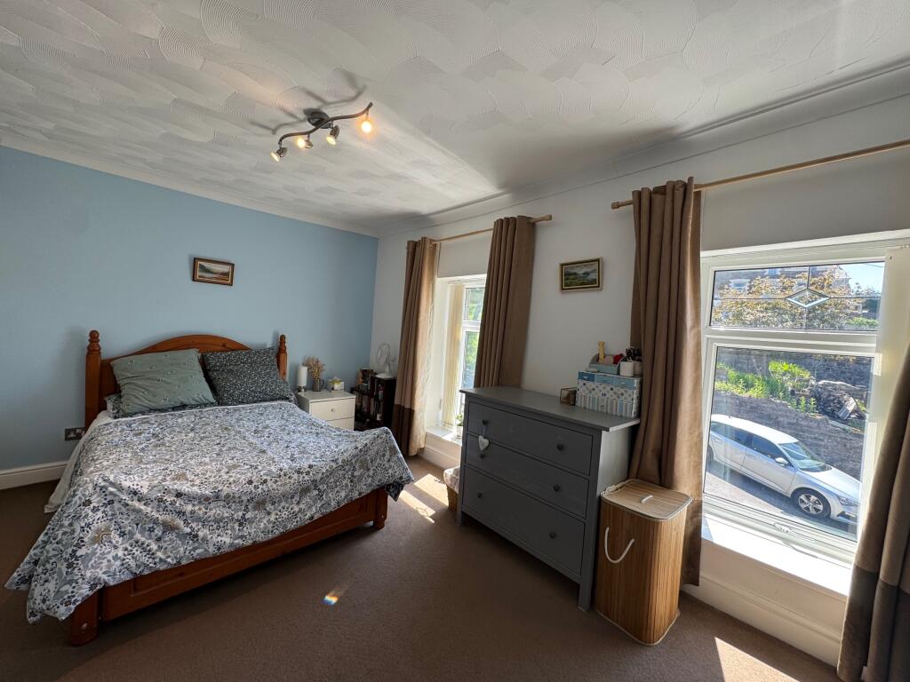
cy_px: 341
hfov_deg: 102.1
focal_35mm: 14
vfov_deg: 85.7
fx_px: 368
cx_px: 455
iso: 50
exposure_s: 1/99
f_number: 2.2
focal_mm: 2.22
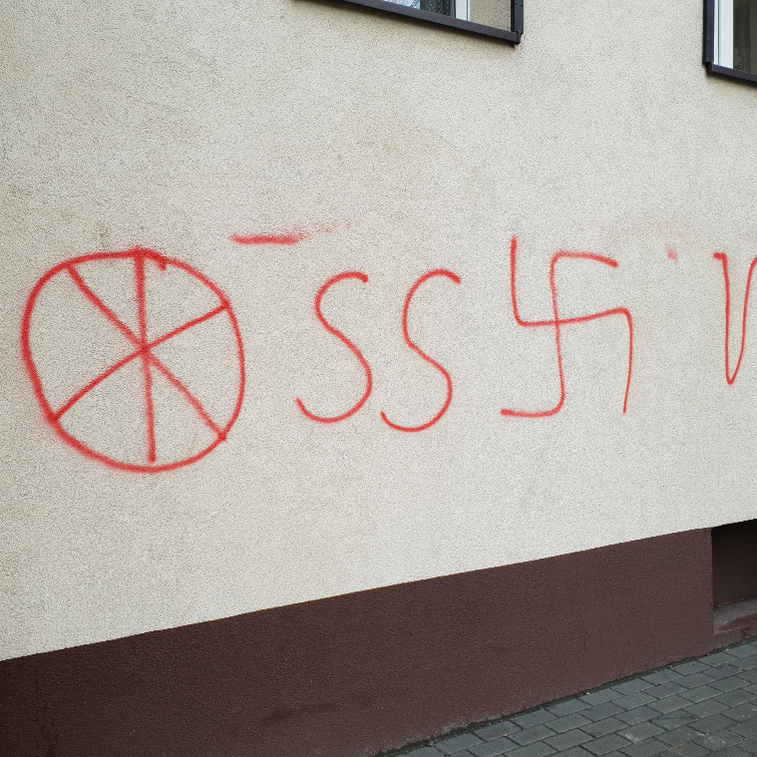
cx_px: 295
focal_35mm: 31
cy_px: 382
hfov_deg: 52.1
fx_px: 767
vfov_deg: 52.5
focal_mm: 4.3
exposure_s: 1/50
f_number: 2.4
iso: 64
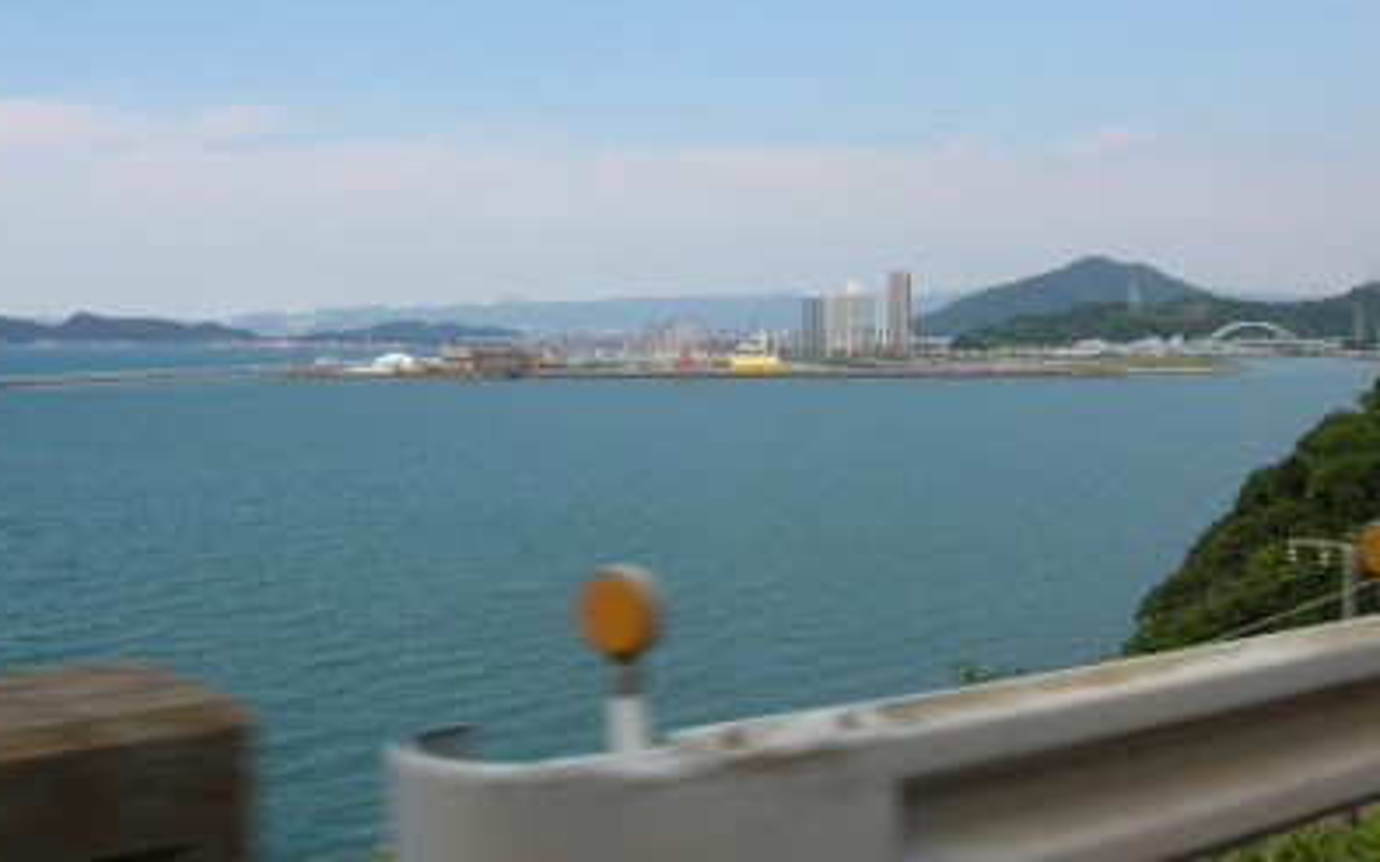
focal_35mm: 47
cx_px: 602
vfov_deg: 27.1
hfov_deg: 42.6
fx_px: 1767
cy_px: 228
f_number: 5.6
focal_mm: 5.8
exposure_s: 1/277
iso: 50
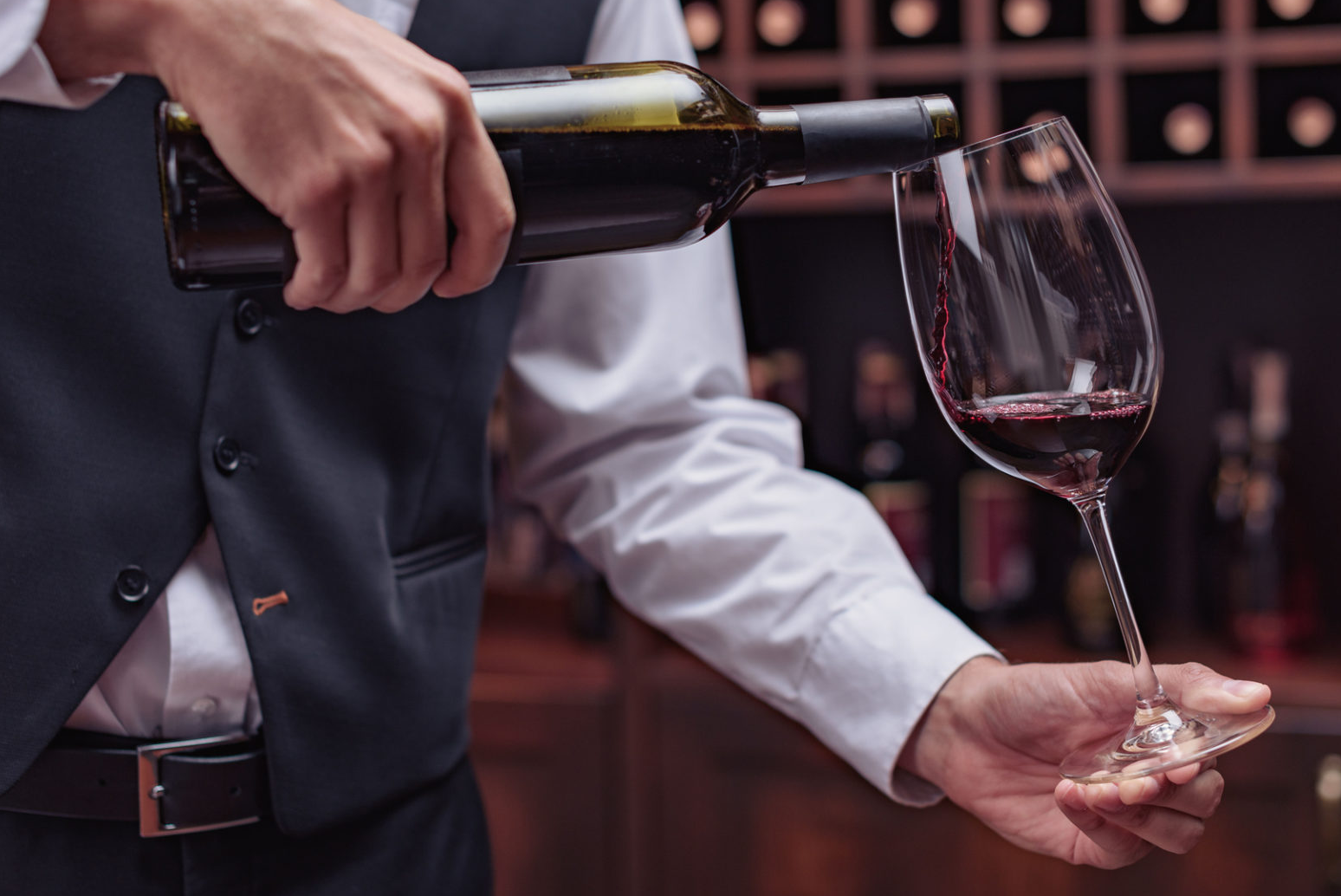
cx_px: 658
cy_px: 399
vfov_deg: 21.9
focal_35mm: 62
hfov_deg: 32.4
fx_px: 2311
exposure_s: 1/100
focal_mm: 50
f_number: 2.8
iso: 100
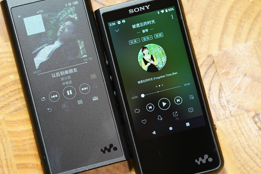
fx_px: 892
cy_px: 83
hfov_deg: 16.6
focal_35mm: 123
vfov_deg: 11.1
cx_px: 106
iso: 1000
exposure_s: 1/125
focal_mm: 100
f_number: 5.6
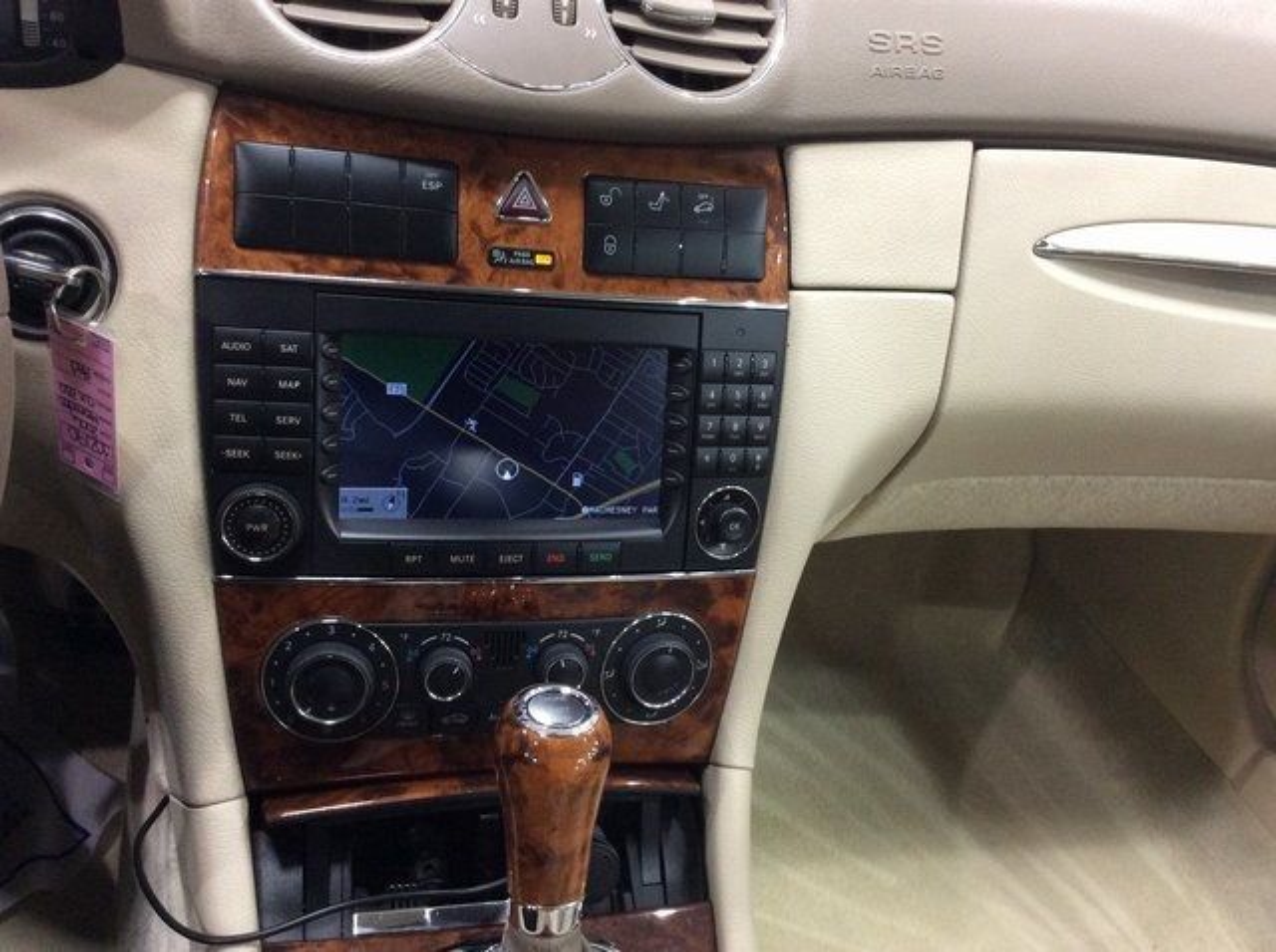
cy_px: 476
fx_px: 1178
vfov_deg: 44.1
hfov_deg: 56.9
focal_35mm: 32
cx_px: 638
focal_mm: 3.3
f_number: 2.4
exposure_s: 1/25
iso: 200
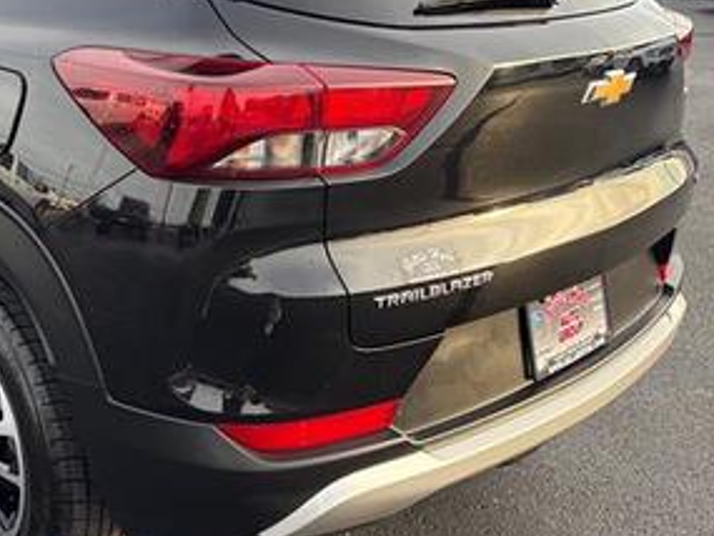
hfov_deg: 39.6
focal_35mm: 46
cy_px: 200
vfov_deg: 31.4
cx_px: 143
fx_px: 949
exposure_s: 1/236
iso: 64
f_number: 1.6
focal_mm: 5.96
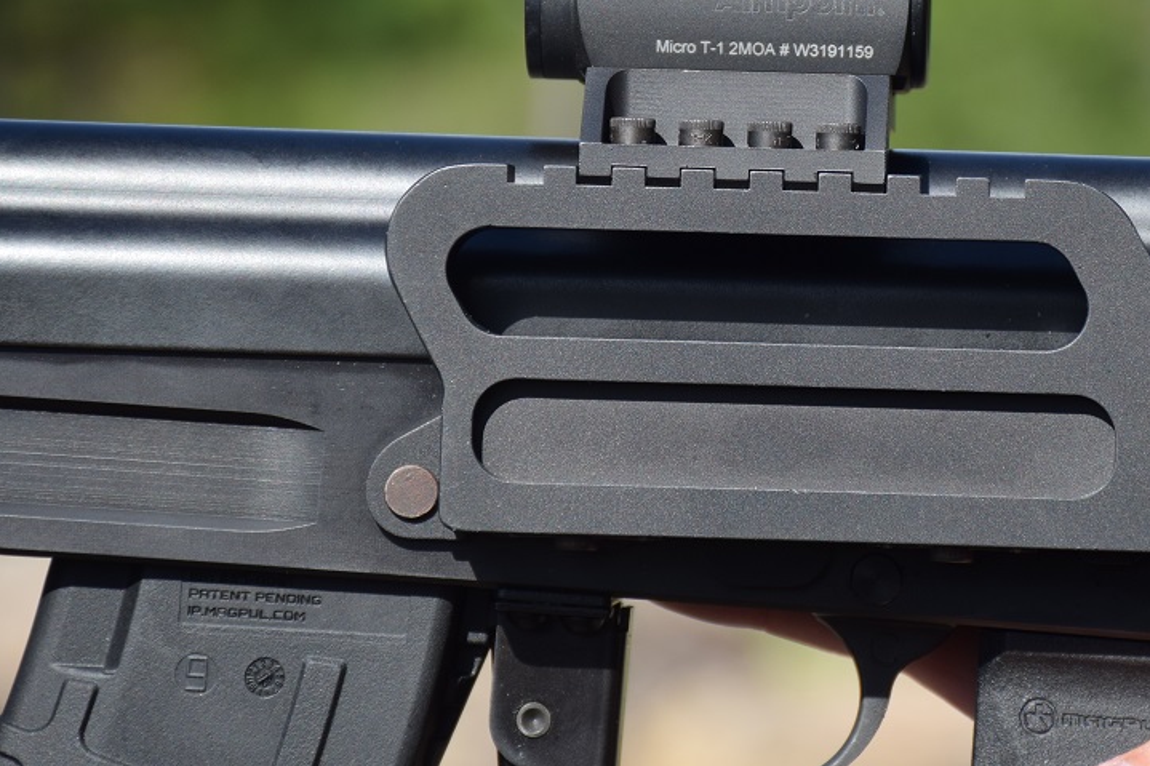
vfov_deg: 5.2
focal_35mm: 263
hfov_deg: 7.8
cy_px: 229
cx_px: 830
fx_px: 8394
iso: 200
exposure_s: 1/640
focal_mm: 105
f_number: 6.3
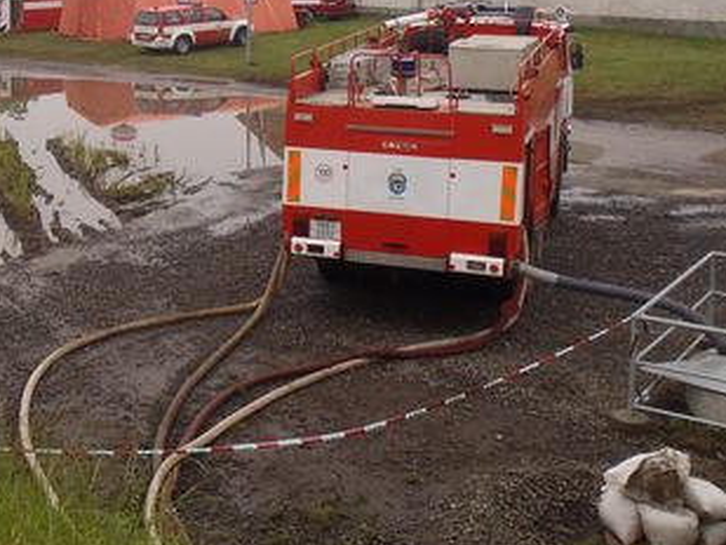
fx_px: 1217
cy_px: 82
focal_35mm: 58
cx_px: 28
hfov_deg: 31.2
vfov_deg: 24.7
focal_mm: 5
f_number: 3.9
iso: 80
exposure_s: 1/160
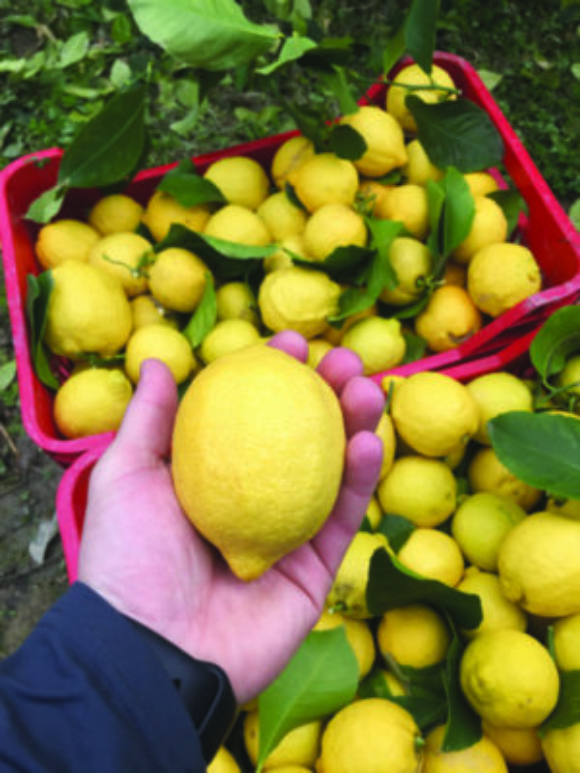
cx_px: 290
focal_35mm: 29
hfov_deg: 48.2
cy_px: 386
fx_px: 648
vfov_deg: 61.7
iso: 32
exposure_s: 1/501
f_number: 2.2
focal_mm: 4.15
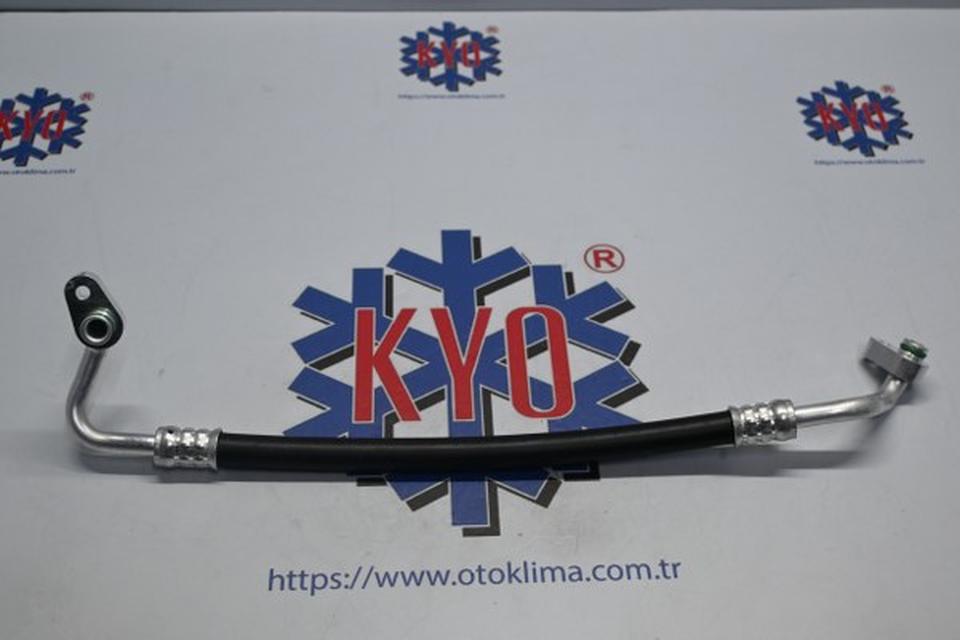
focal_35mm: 44
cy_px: 320
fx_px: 1160
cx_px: 480
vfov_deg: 30.8
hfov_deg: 45.0
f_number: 4.8
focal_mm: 29
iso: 500
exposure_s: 1/125
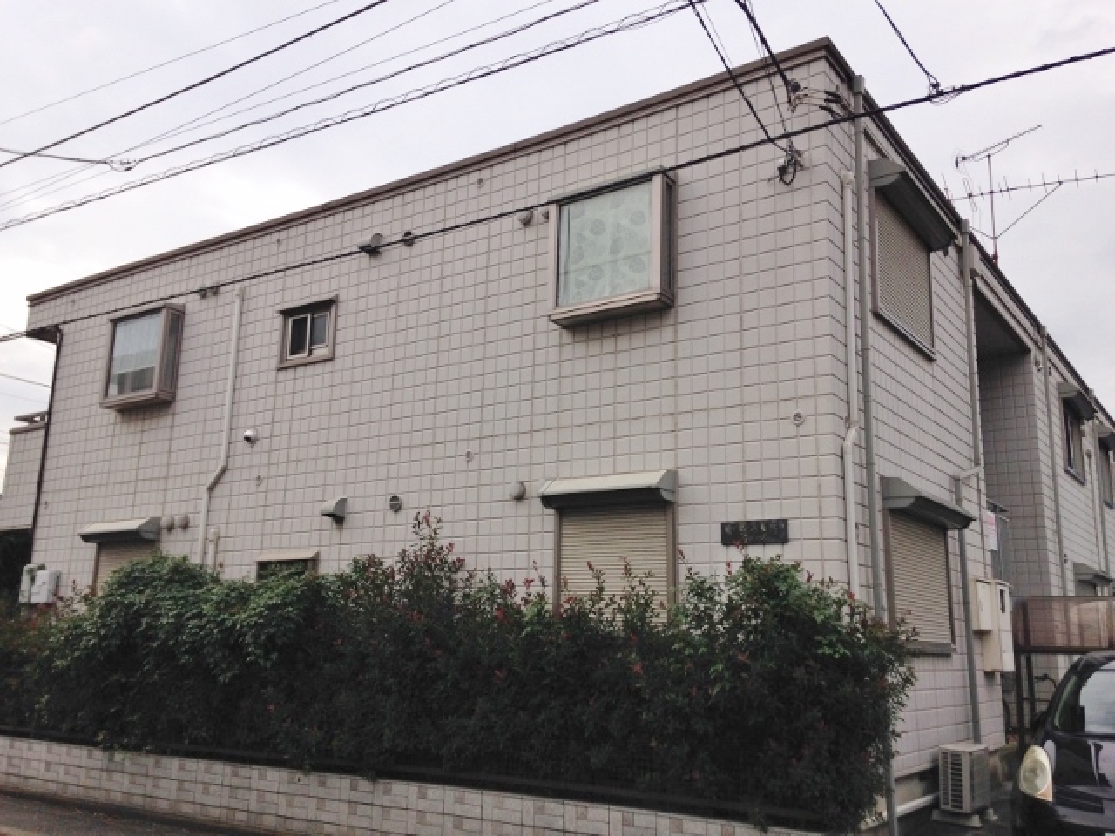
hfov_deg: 55.4
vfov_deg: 42.9
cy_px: 418
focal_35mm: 33
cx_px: 558
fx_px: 1063
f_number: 2.4
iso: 50
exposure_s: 1/1506
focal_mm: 4.12
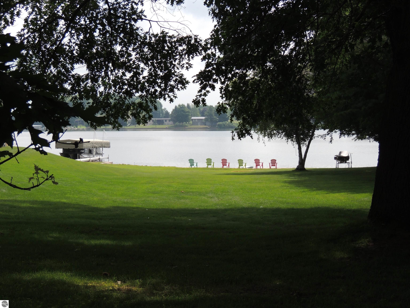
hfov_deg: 26.0
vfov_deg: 19.6
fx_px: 888
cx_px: 205
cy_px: 154
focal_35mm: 75
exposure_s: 1/640
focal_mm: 13.3
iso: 100
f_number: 3.9
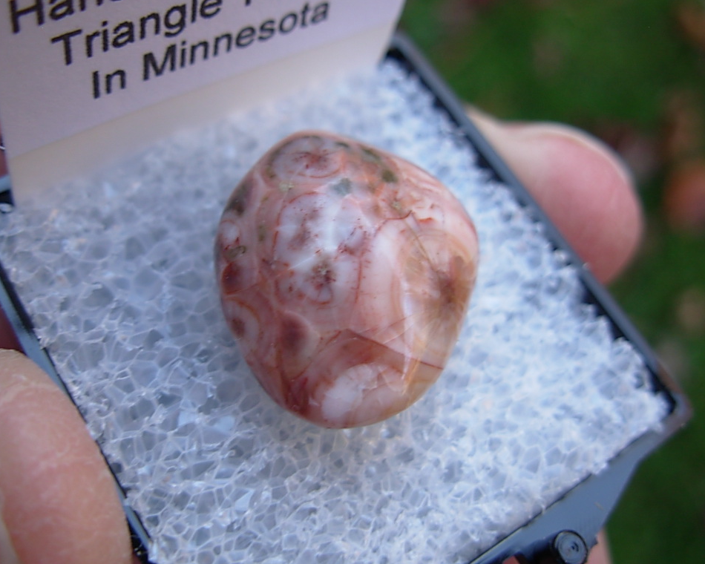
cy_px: 281
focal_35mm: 40
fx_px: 835
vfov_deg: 37.3
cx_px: 330
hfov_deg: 45.8
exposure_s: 1/65.9
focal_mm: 6.3
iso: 50
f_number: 2.9
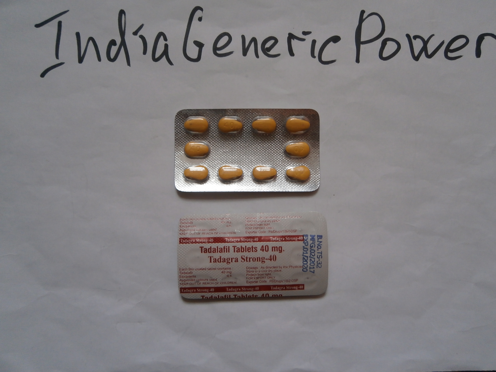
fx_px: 373
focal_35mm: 26
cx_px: 248
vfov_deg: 53.1
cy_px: 186
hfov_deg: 67.3
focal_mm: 4.7
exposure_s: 1/30
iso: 100
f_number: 2.8
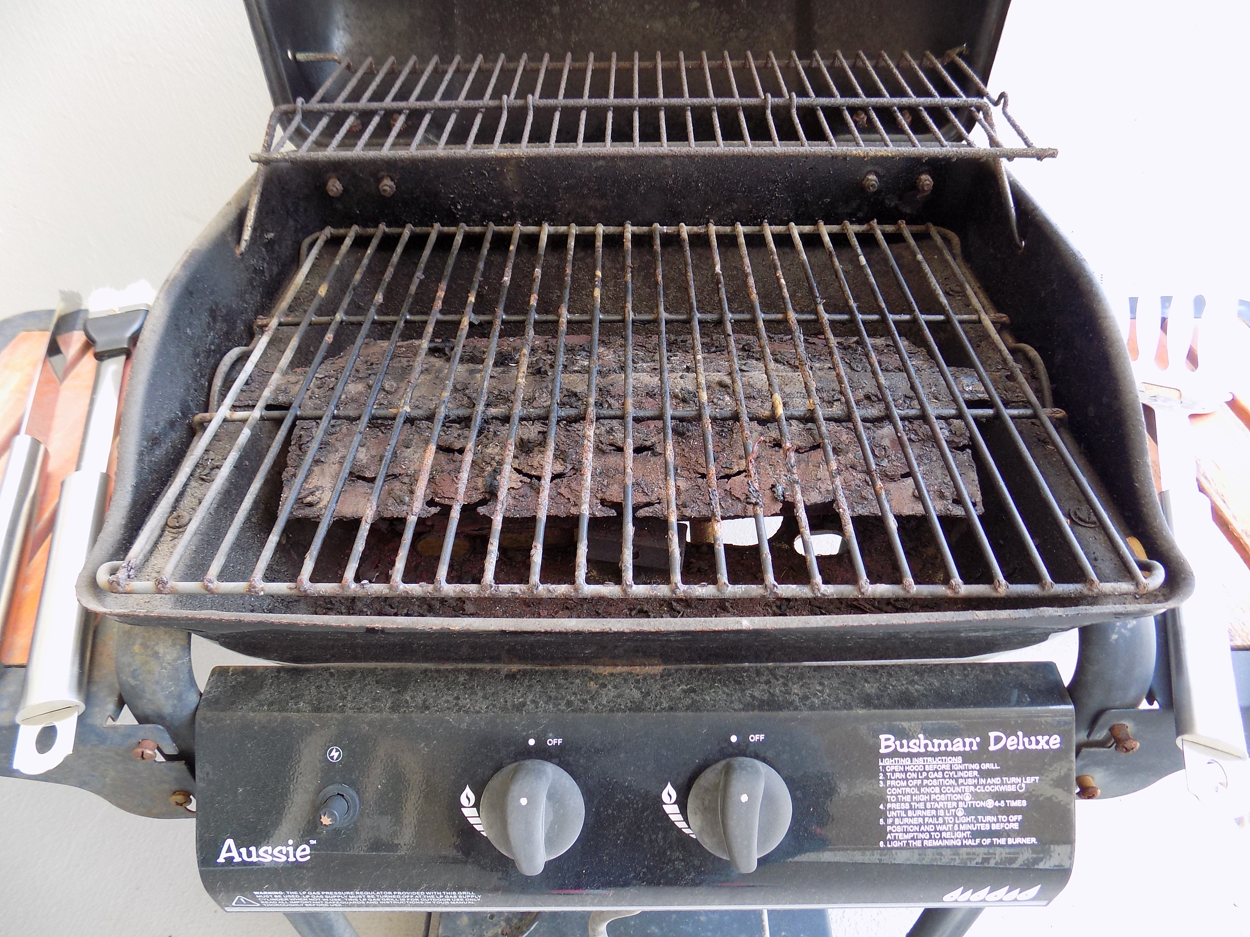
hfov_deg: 73.9
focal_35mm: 23
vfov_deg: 58.9
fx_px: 831
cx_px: 625
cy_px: 468
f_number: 3.1
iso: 125
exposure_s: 1/30
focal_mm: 4
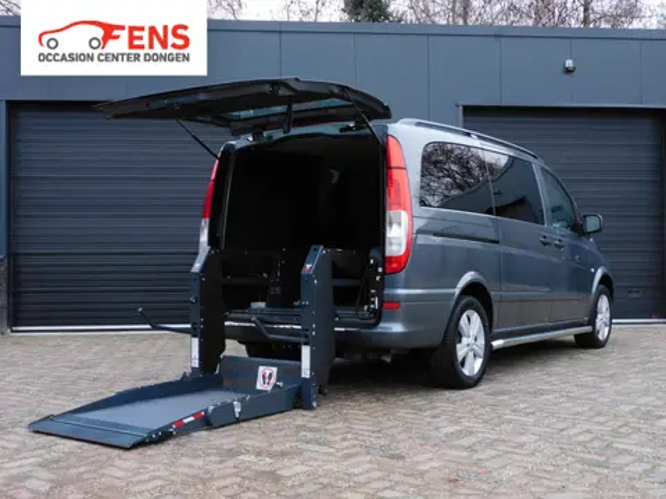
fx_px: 866
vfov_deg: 32.2
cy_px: 250
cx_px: 333
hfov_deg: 42.1
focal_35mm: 45
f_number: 4
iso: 400
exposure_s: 1/25
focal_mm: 8.1
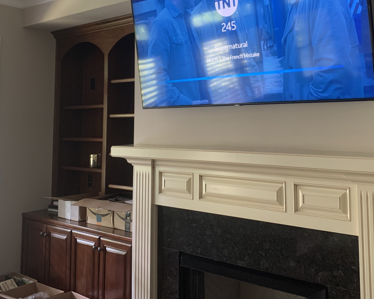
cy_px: 83
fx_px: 454
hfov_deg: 44.7
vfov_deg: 35.8
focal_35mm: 41
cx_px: 215
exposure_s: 1/60
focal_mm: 4.25
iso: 320
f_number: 1.8
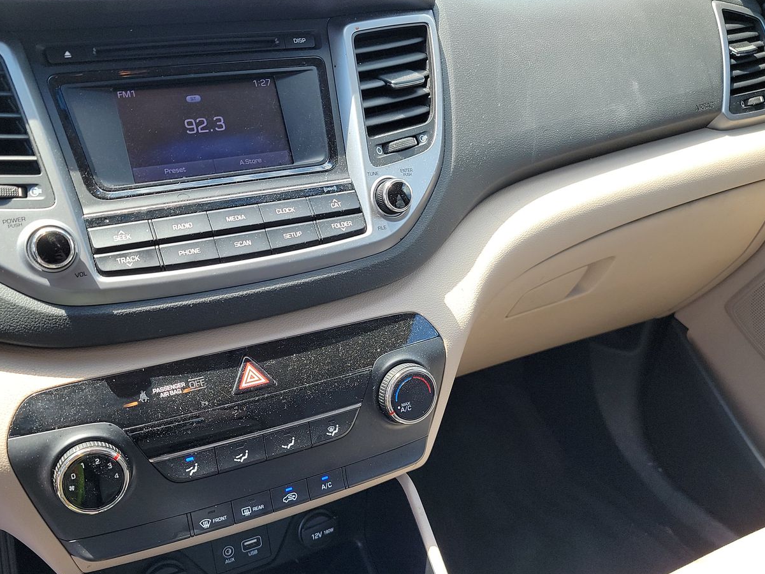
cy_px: 339
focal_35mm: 32
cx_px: 321
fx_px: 707
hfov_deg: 56.5
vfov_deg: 44.0
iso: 66
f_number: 1.8
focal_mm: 6.7
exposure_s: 1/119
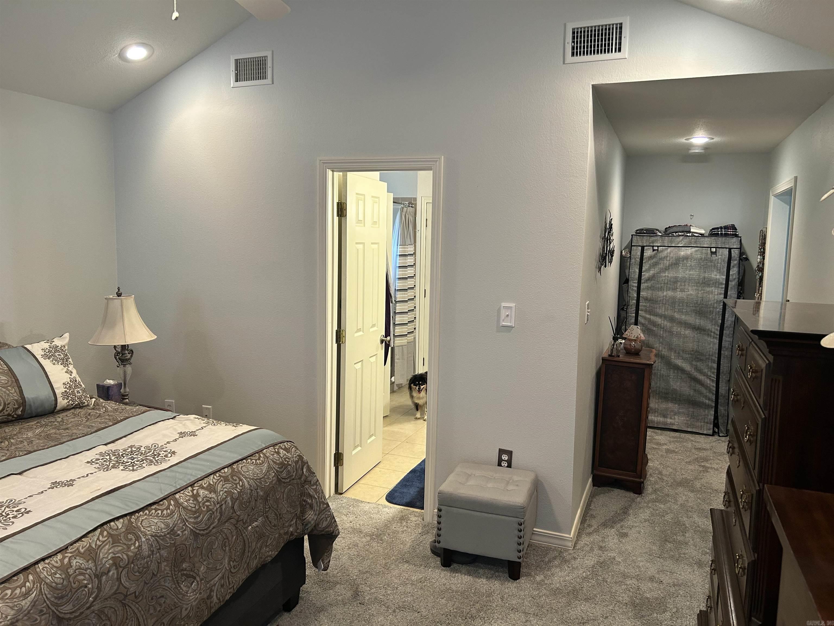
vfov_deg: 53.1
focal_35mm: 26
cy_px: 313
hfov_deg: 67.3
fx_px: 626
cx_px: 417
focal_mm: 5.7
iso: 125
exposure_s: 1/60
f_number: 1.5
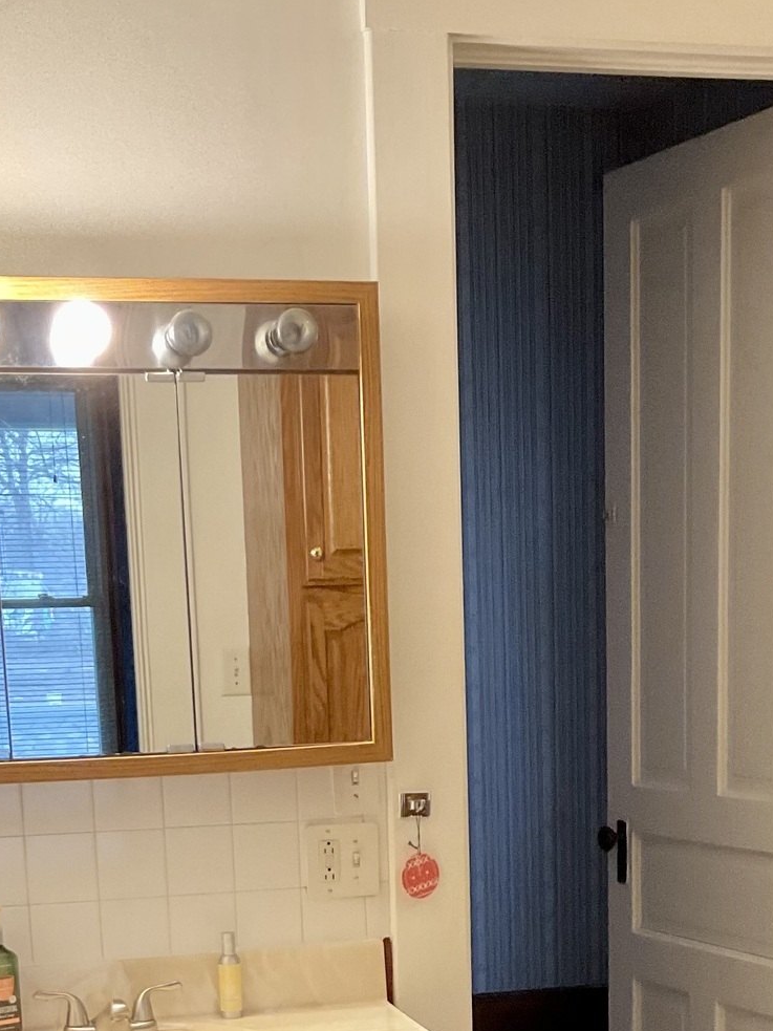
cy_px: 1012
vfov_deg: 27.1
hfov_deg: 21.6
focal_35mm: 68
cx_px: 443
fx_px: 2025
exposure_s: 1/60
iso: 160
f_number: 1.8
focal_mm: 3
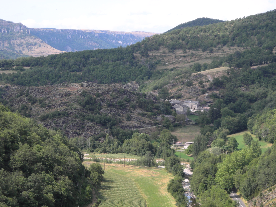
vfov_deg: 12.8
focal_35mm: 116
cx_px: 138
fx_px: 925
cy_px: 104
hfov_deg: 17.0
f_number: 5.3
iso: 50
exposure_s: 1/126
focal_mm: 19.2
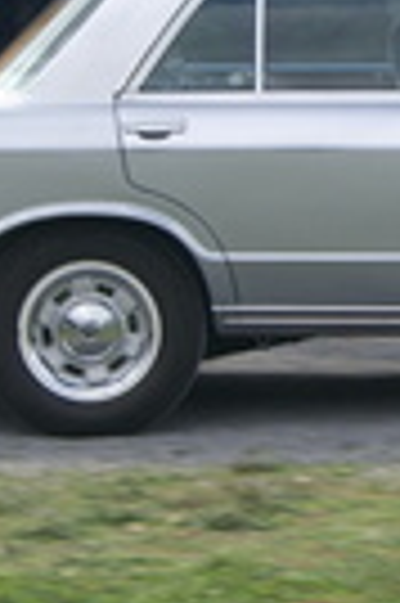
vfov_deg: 7.7
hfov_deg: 5.0
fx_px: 4478
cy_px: 72
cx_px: 829
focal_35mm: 268
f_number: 9
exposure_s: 1/80
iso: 100
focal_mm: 40
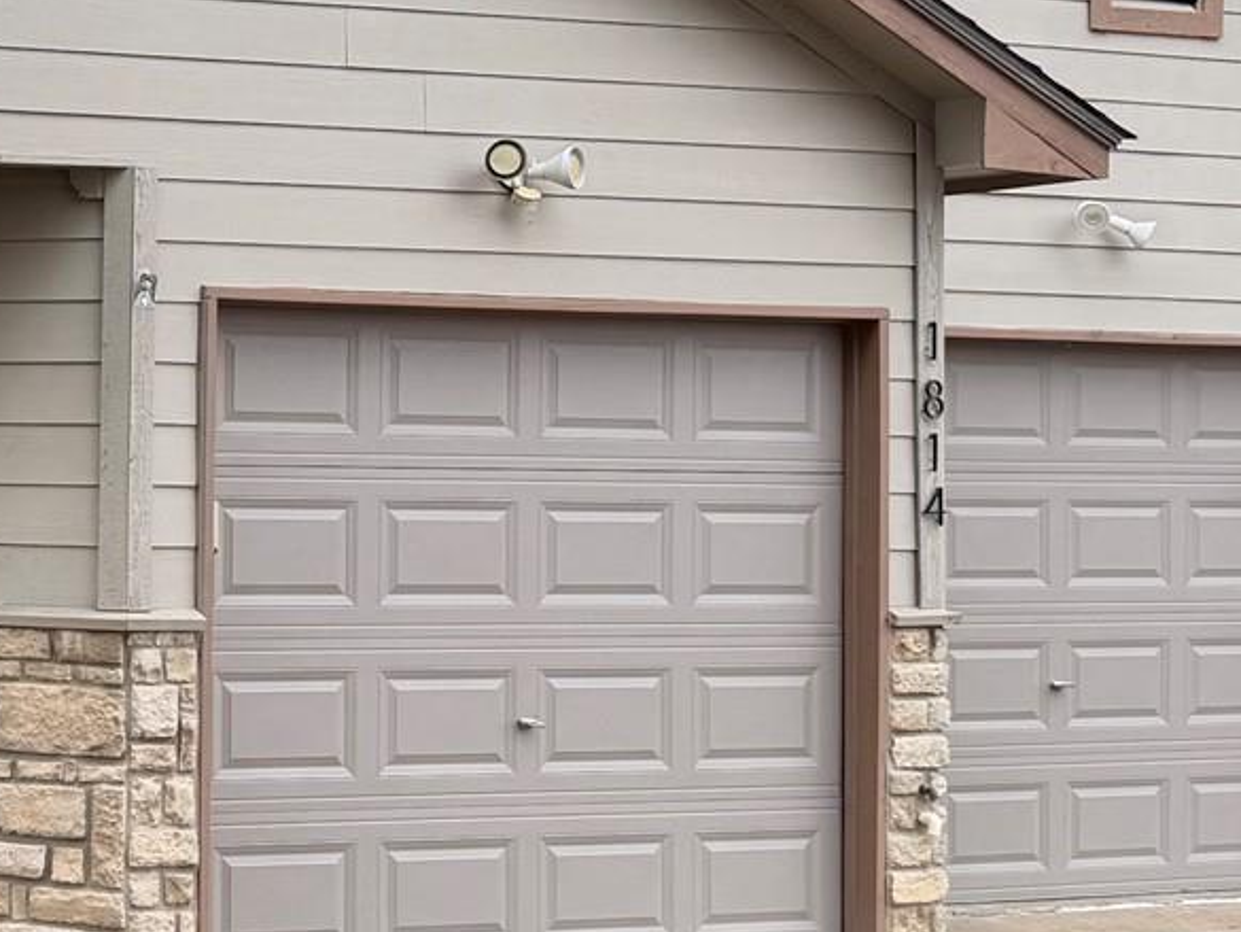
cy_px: 391
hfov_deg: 21.8
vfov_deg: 17.6
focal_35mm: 84
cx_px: -202
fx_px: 3012
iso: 80
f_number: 1.78
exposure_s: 1/1211
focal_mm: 6.76
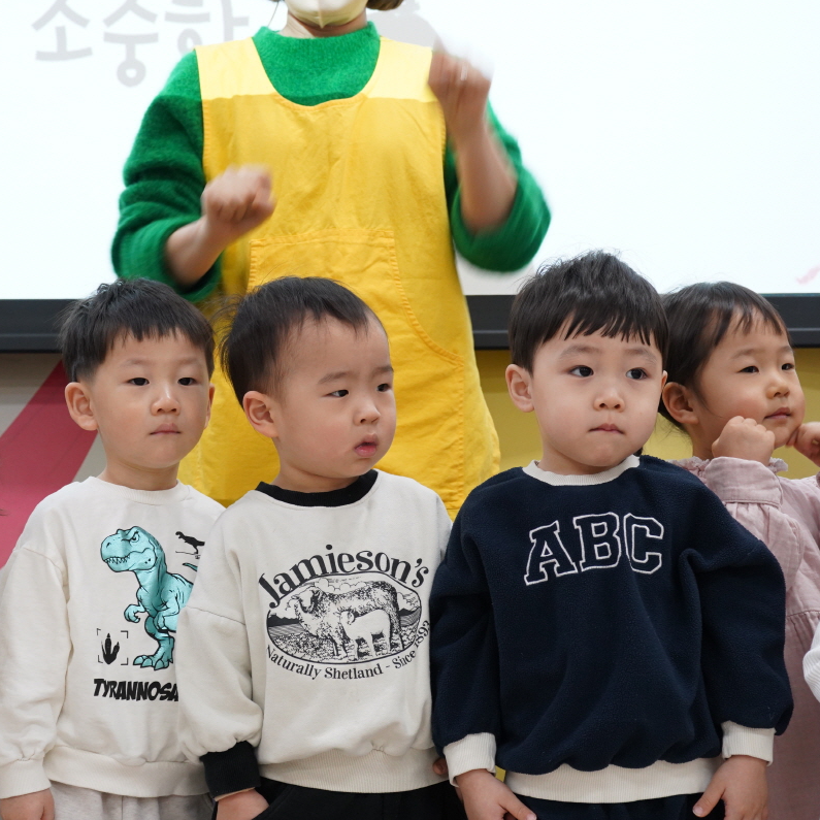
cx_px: 258
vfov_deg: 22.5
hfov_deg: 22.4
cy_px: 408
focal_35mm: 77
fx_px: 2064
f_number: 7.1
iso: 2500
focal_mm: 60
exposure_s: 1/80
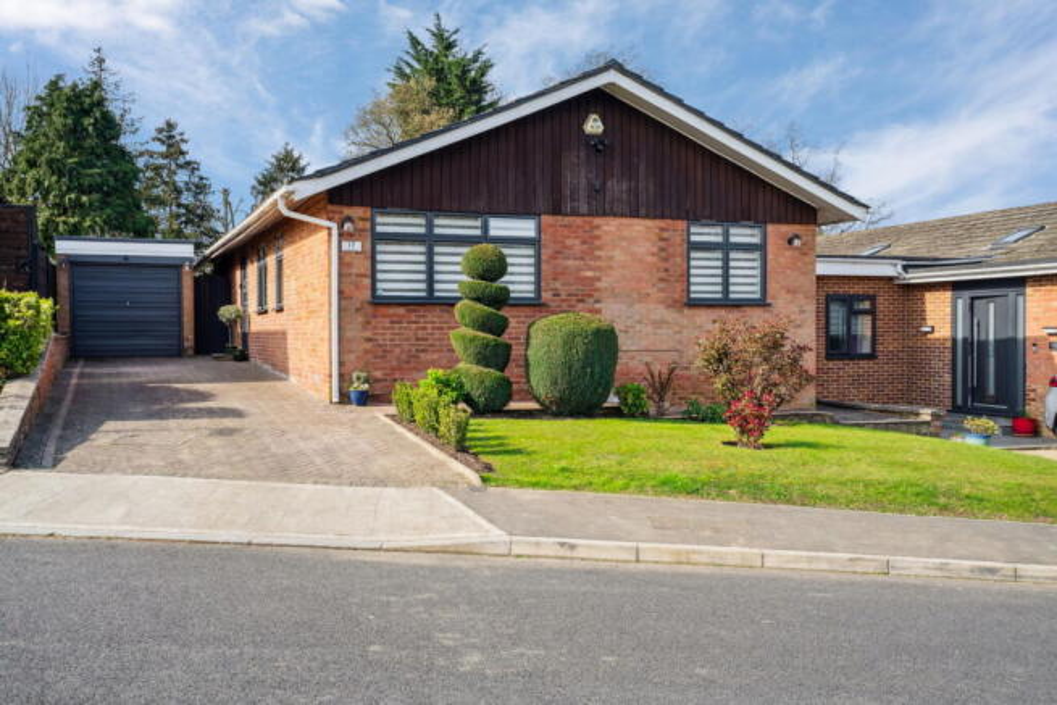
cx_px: 528
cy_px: 352
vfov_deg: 37.9
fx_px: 1028
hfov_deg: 54.4
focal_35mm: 35
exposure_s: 1/400
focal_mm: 35
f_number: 8
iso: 640
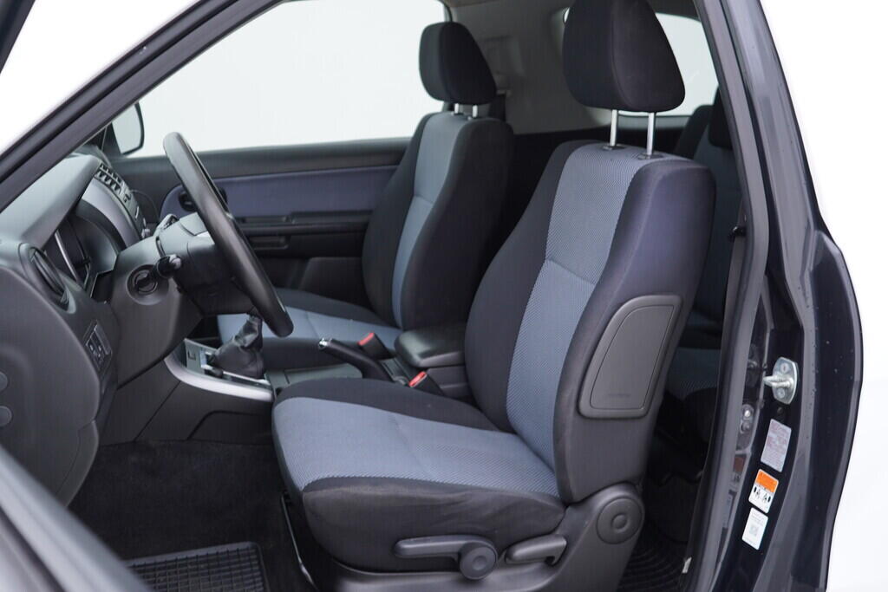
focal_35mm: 36
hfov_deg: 53.1
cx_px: 444
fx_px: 888
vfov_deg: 36.9
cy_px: 296
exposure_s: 1/40
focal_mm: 24
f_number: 2.8
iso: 125
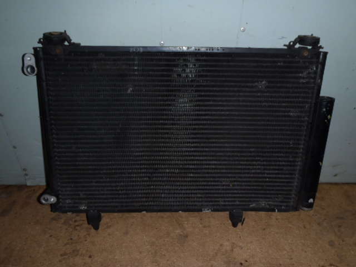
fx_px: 288
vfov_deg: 49.7
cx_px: 178
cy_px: 134
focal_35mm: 28
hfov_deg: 63.4
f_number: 3.9
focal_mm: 5
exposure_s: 1/30
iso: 100
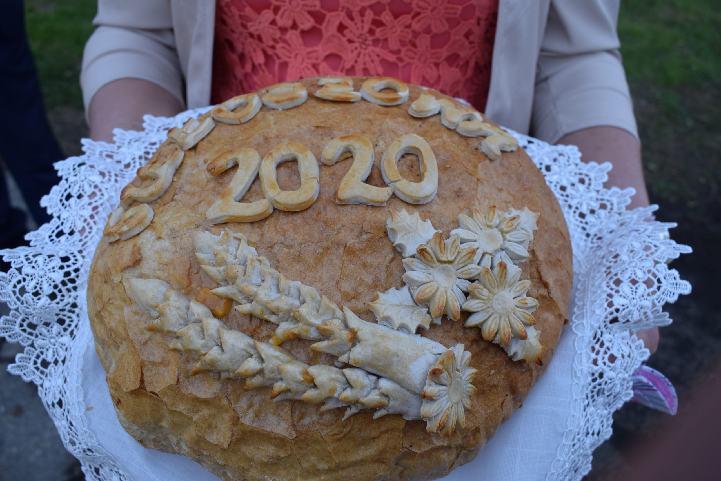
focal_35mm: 32
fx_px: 631
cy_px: 240
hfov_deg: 59.5
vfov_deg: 41.7
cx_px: 360
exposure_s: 1/250
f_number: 7.1
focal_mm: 21
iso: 200
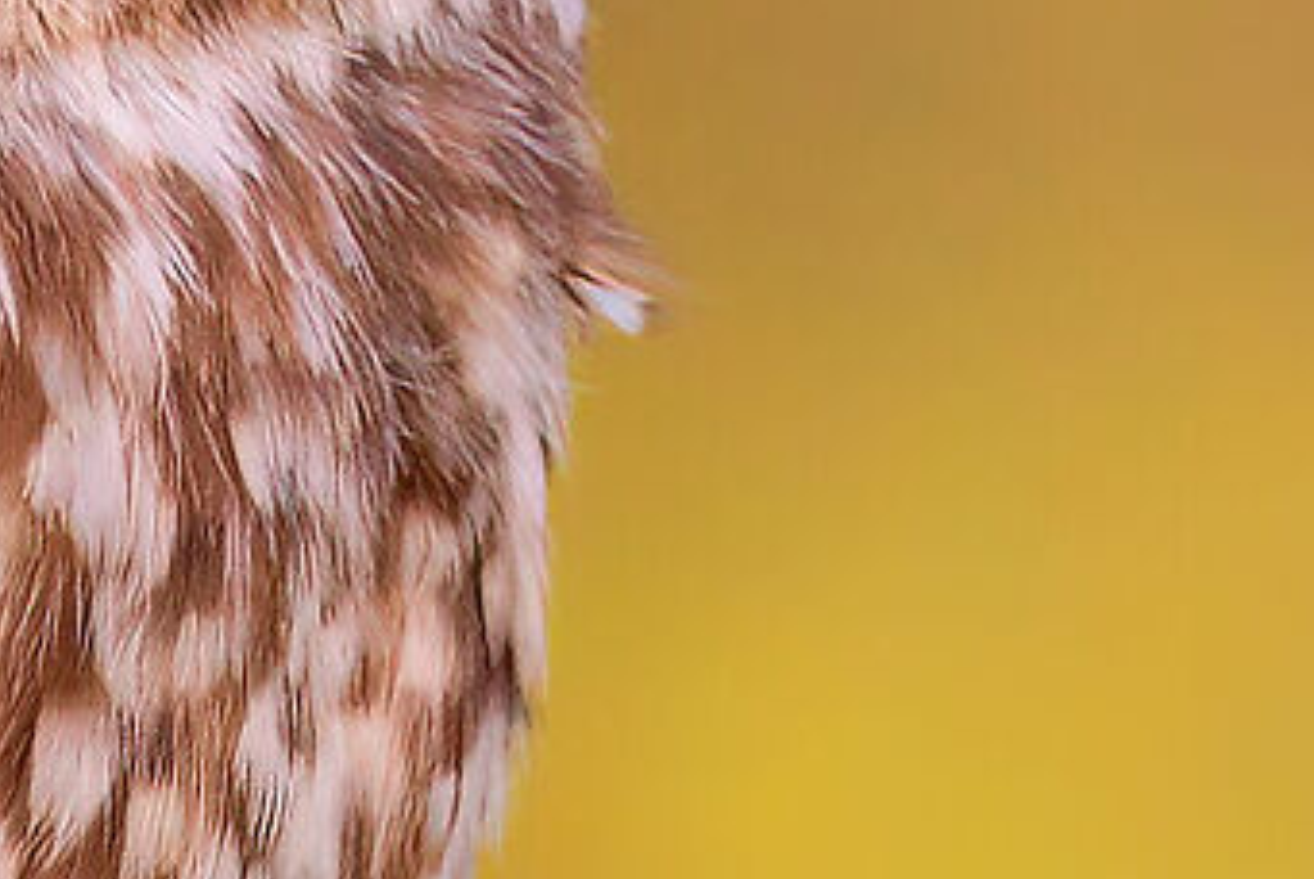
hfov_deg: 0.4
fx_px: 212934
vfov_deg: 0.2
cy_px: 1222
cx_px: 952
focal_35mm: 5829
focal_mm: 553
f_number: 6.3
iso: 1600
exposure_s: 1/30
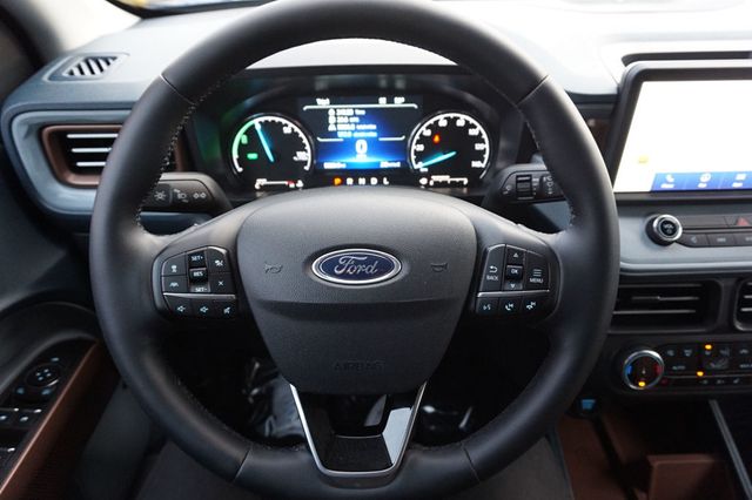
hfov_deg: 73.8
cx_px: 376
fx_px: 501
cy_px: 250
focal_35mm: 24
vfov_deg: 53.1
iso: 1250
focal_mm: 16
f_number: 4
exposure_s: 1/60
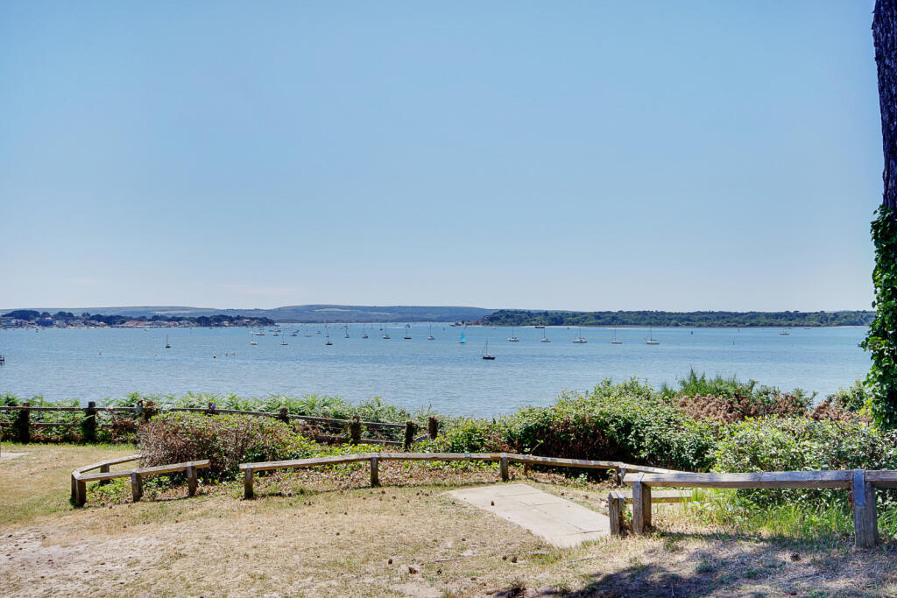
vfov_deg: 43.6
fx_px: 748
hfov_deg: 61.9
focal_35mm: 30
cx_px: 448
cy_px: 299
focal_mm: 20
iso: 100
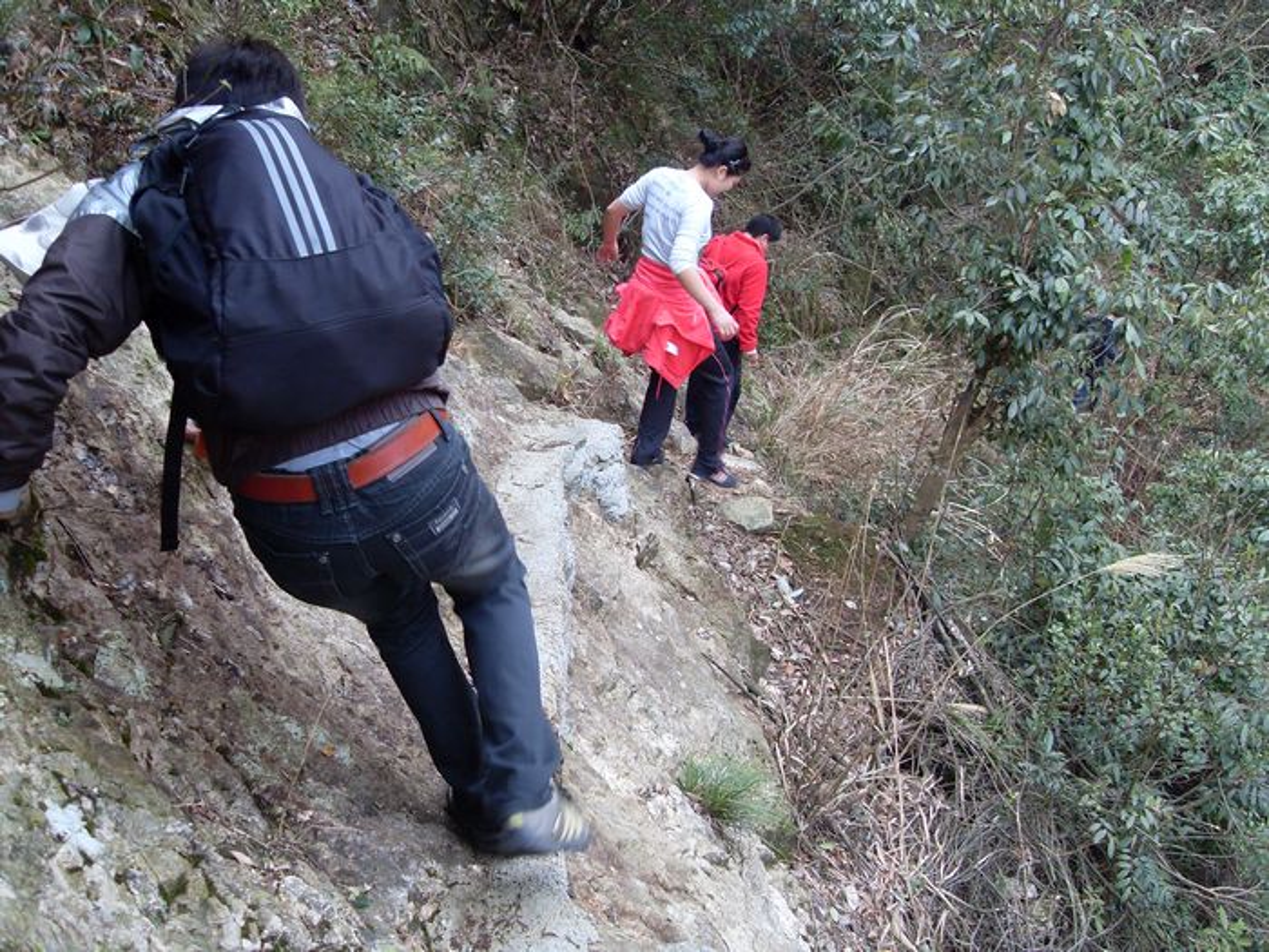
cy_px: 476
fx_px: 1356
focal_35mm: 37
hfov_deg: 50.1
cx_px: 634
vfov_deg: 38.7
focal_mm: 6.3
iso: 100
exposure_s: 1/60
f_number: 2.8
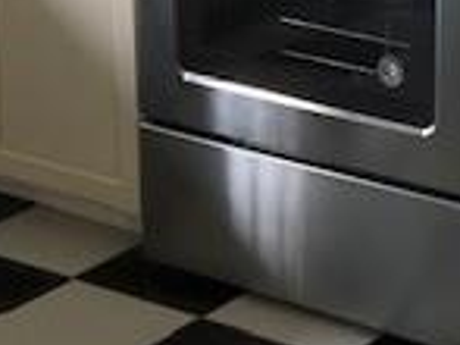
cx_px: 785
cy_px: -176
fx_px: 1620
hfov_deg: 14.5
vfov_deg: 11.6
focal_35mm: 122
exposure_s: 1/15
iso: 64
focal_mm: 3.99
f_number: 1.8
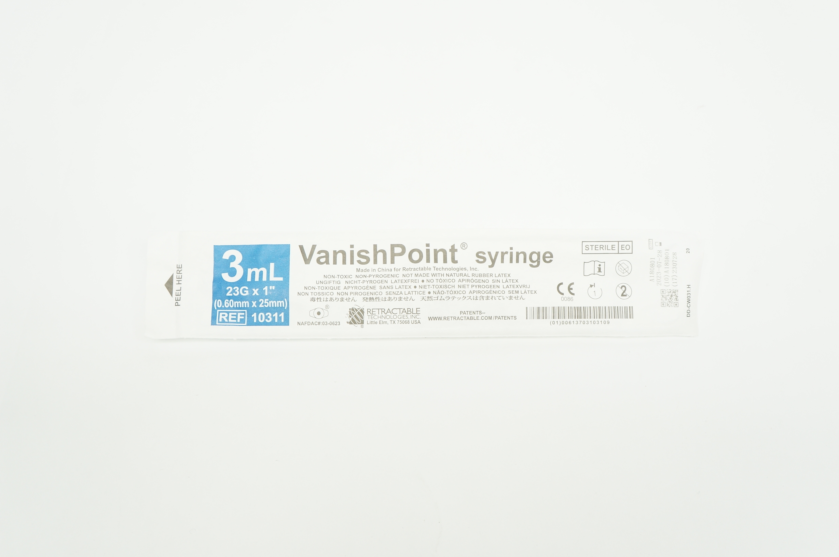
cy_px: 278
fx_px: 838
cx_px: 420
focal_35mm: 36
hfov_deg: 53.2
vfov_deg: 36.8
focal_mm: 24
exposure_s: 1/50
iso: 400
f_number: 6.3
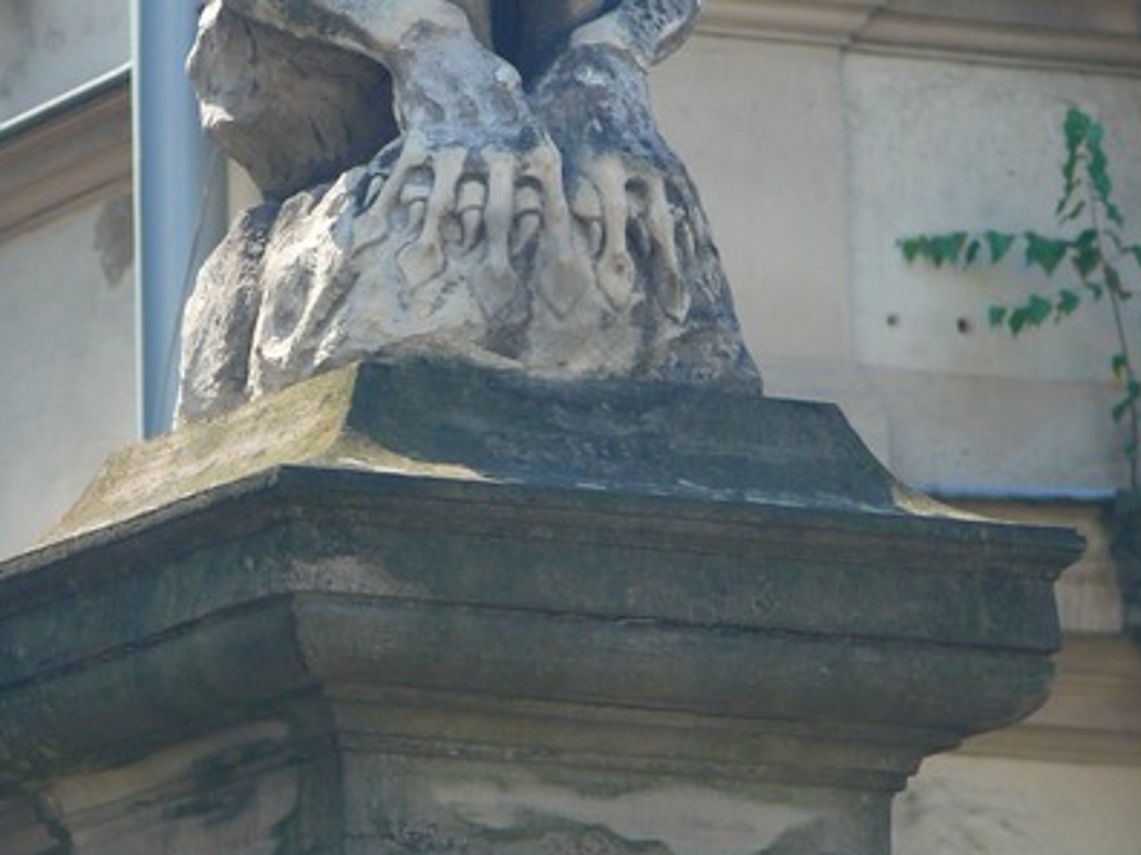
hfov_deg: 4.3
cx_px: 424
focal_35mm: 464
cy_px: 107
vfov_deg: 3.2
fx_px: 15294
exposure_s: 1/100
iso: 100
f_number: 3.6
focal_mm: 51.8
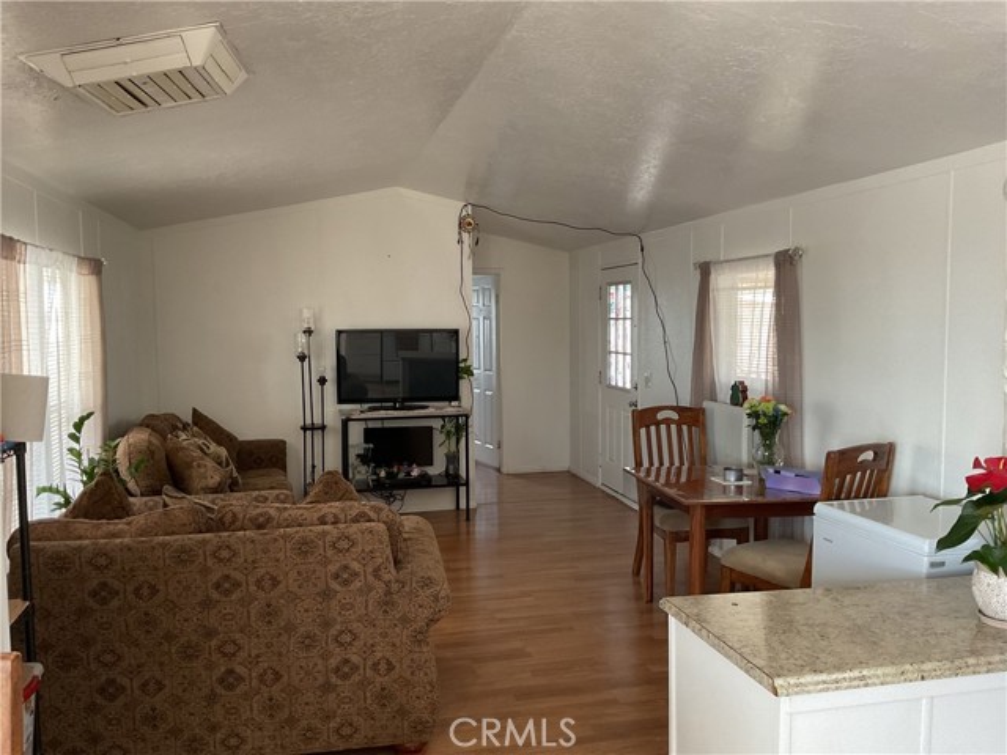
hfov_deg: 61.7
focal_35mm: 29
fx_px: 844
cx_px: 504
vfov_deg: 48.2
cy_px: 378
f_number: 1.8
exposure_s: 1/60
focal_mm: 3
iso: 125
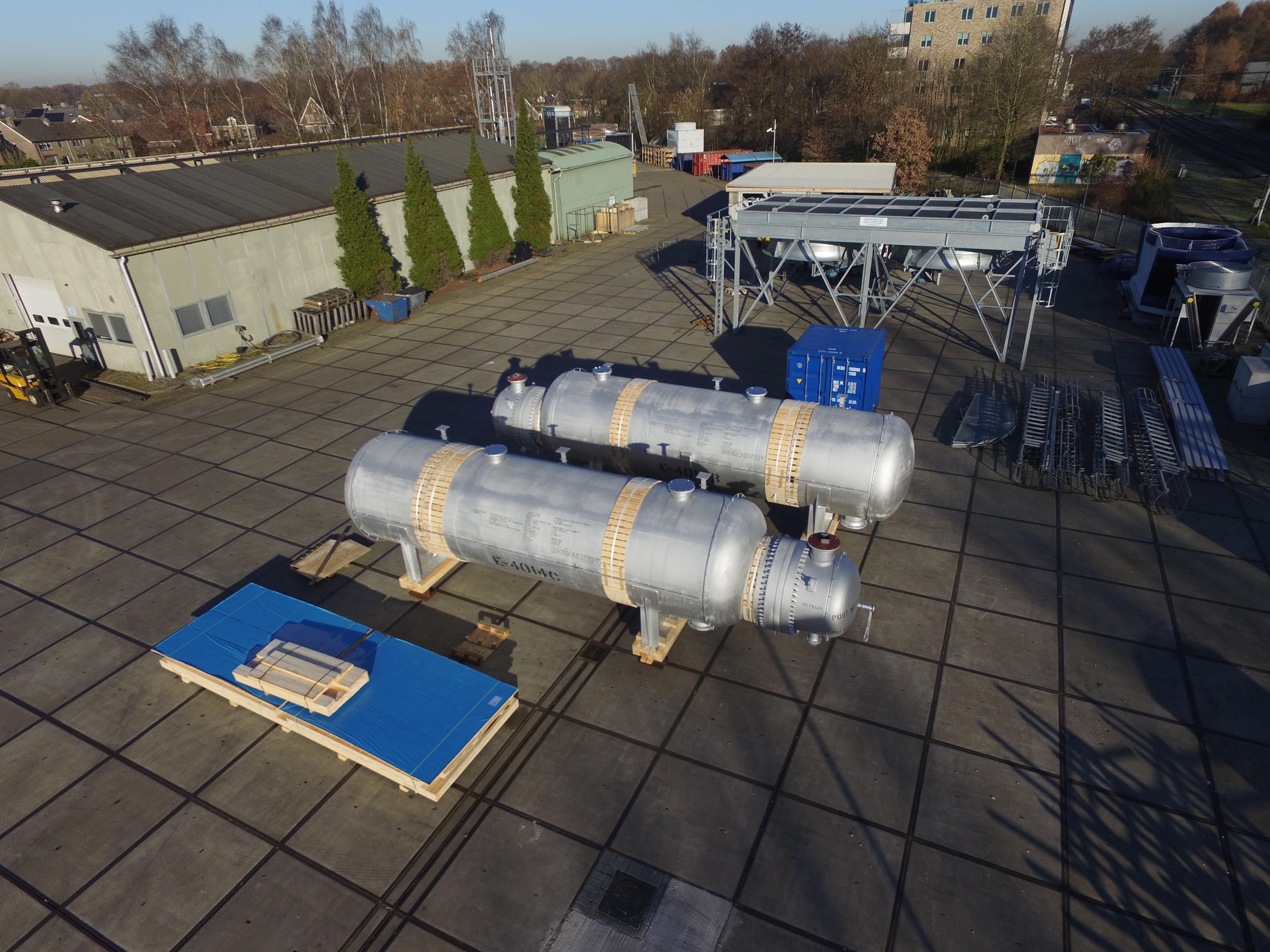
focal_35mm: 20
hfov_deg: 81.7
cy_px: 476
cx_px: 635
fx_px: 734
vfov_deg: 66.0
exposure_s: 1/1441
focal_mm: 3.61
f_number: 2.8
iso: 100
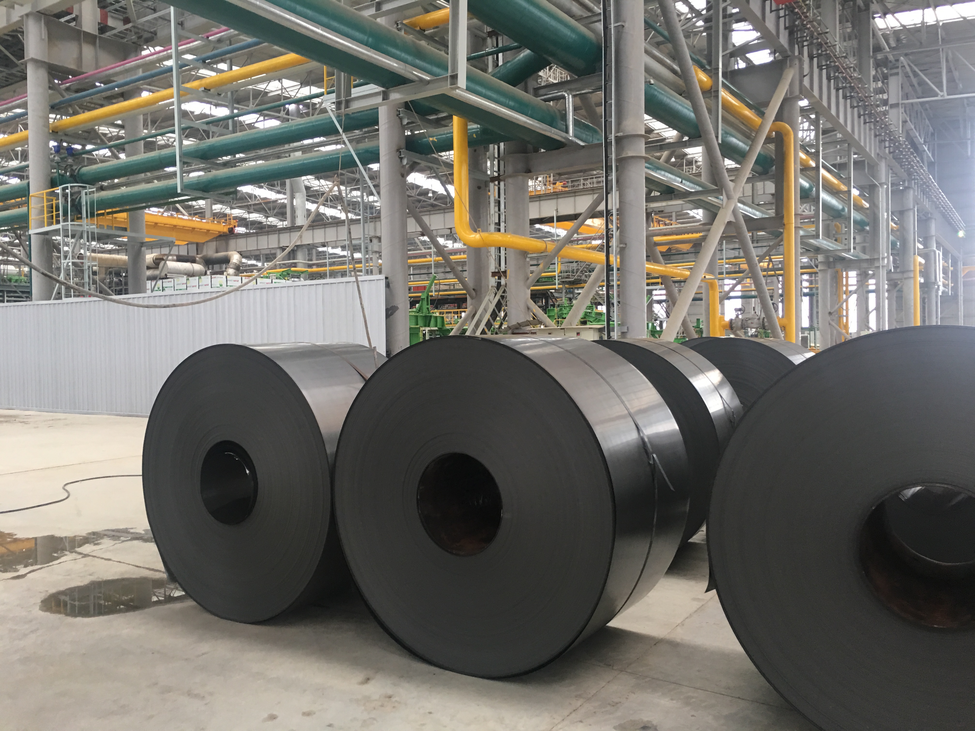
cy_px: 366
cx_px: 488
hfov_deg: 61.7
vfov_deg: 48.2
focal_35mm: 29
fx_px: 817
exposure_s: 1/33
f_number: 2.2
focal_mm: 4.15
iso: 64
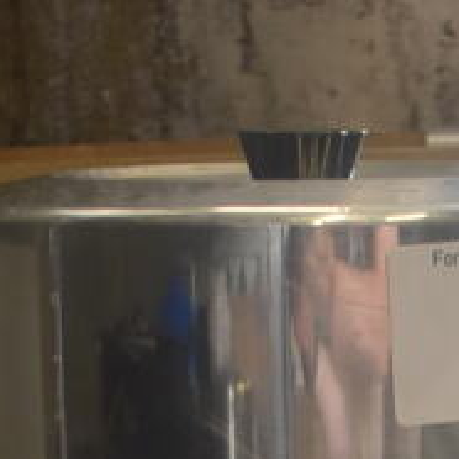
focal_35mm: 113
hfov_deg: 15.3
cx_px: 387
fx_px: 1695
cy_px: 791
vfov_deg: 13.9
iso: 800
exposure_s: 1/160
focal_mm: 18
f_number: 3.5
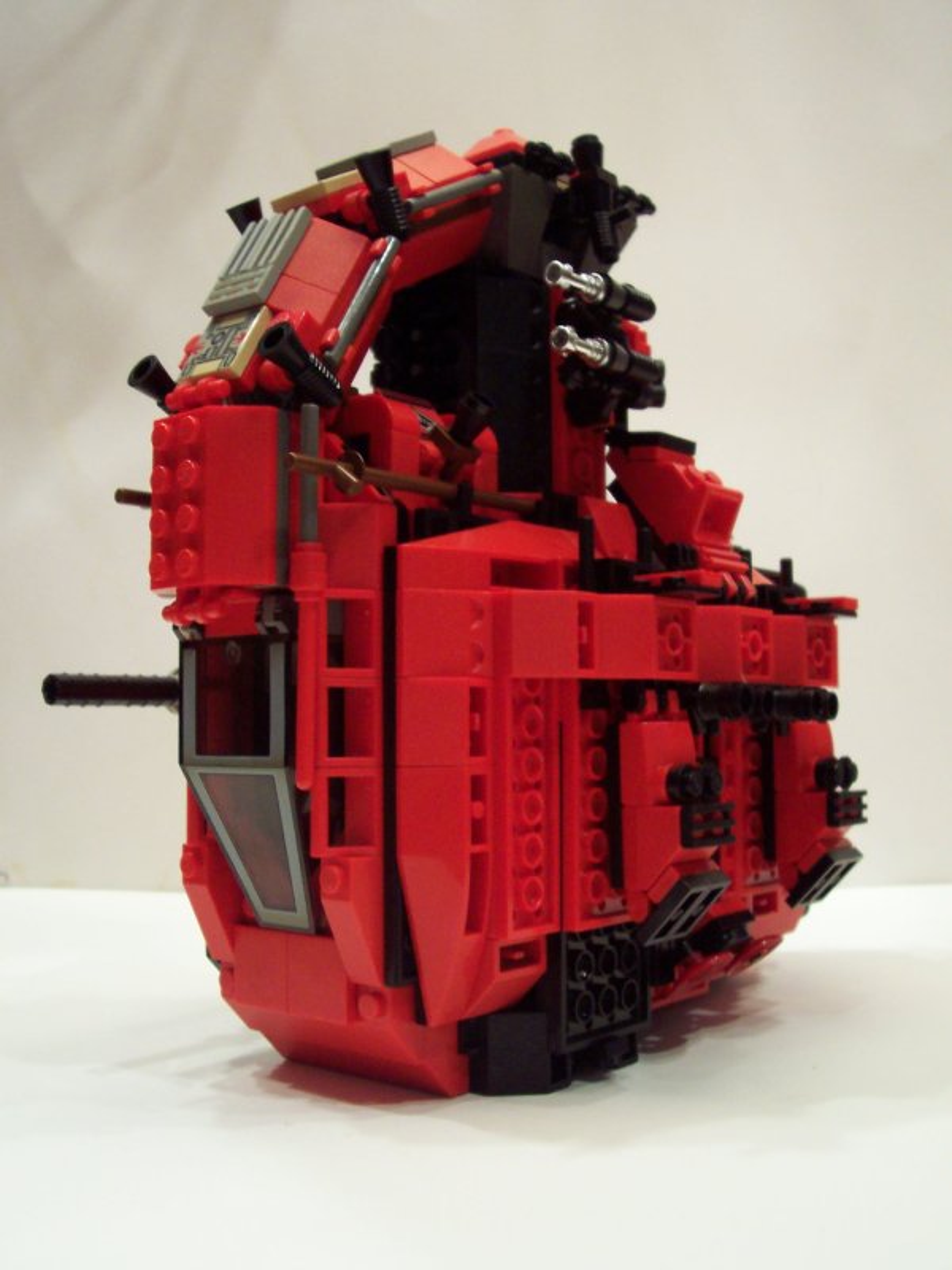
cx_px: 476
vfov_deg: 50.1
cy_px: 635
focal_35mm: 37
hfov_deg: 38.7
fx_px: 1357
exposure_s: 1/20
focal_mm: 5.6
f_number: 2.8
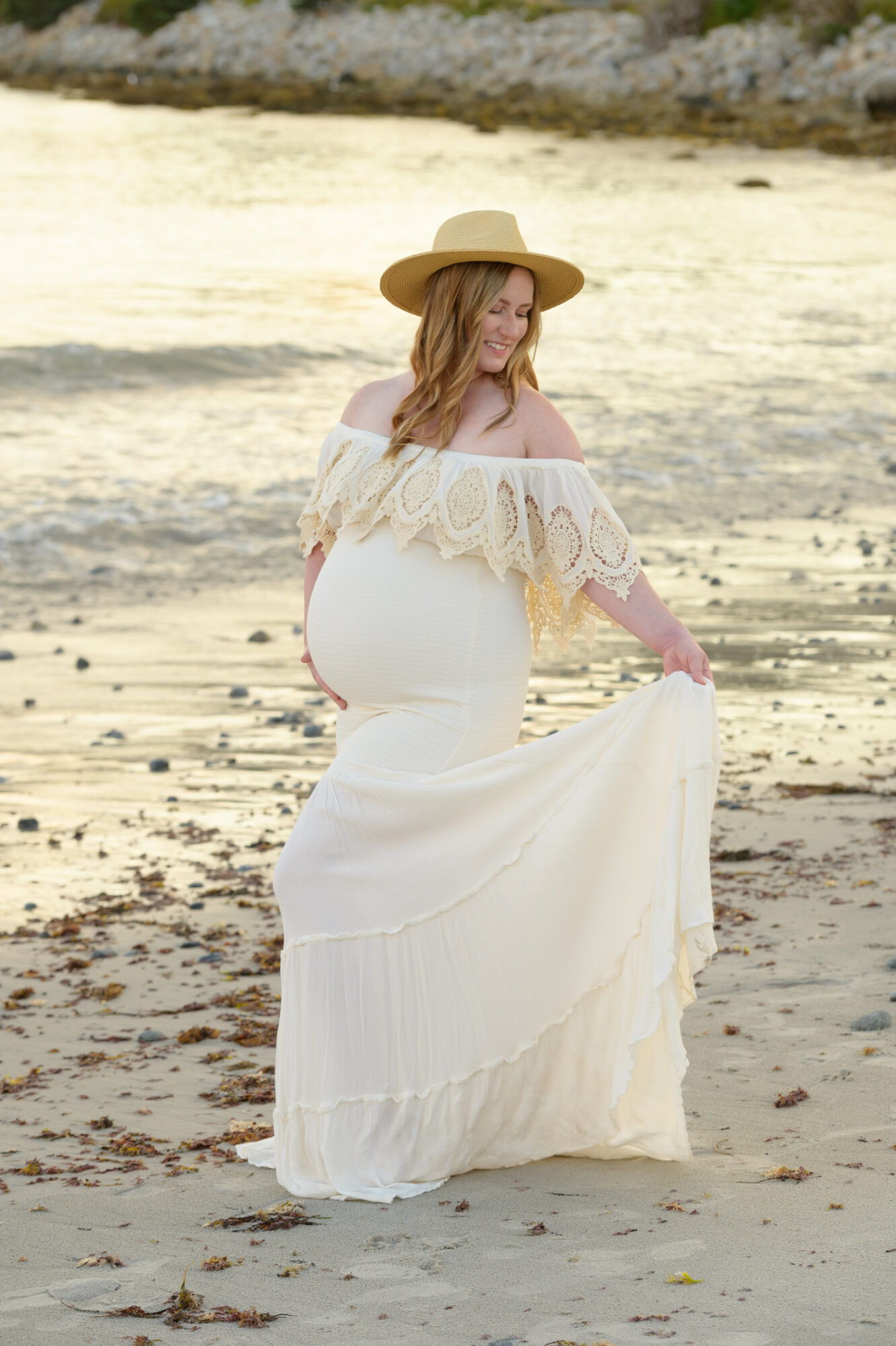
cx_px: 448
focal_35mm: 98
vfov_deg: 20.8
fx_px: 3663
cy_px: 673
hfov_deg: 13.9
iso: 250
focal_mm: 98
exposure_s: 1/200
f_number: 5.6
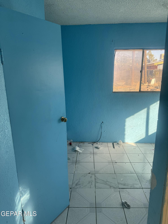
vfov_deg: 71.6
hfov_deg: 56.8
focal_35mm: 24
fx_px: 155
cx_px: 84
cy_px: 112
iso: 80
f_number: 1.78
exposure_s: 1/503
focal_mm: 6.76
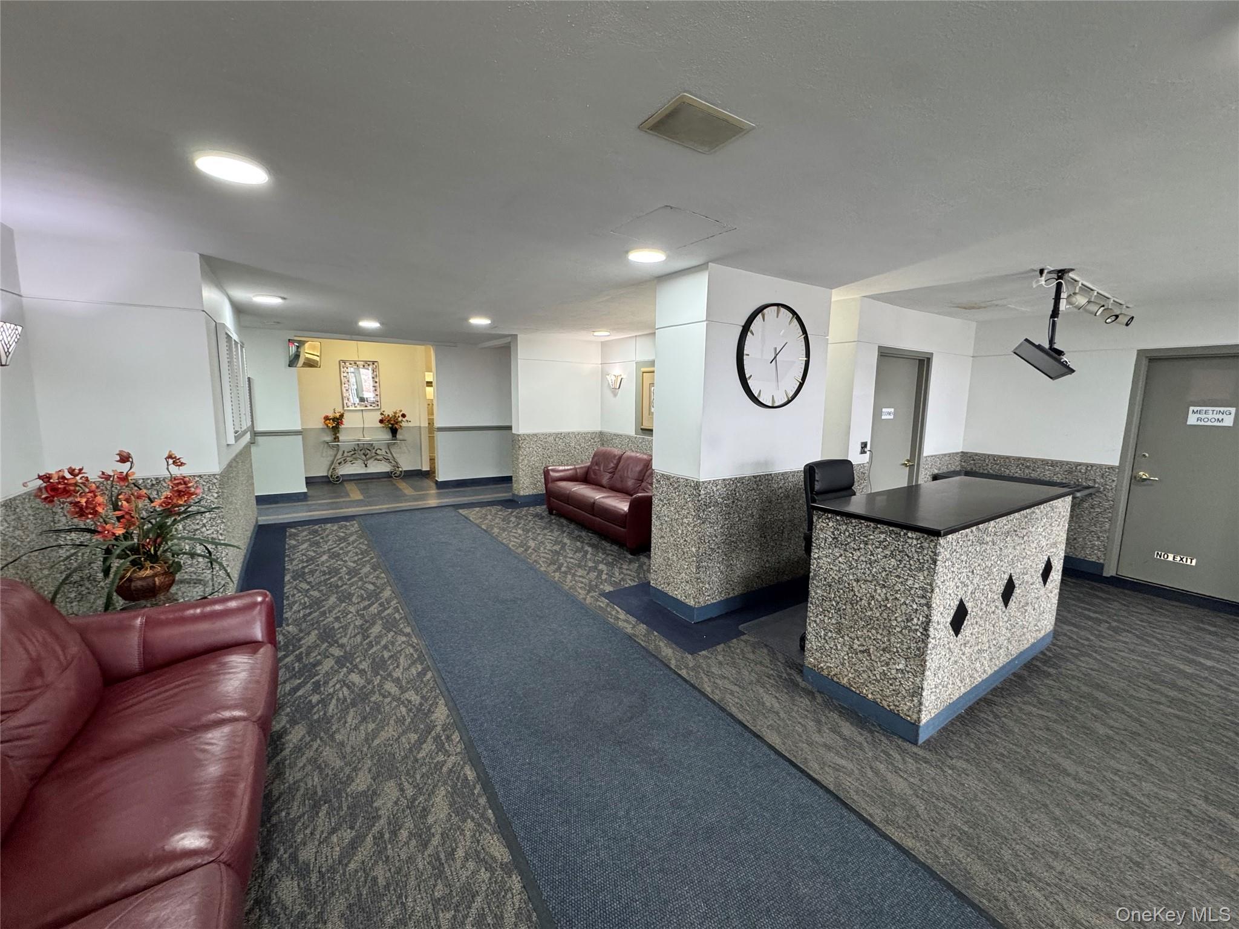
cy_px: 464
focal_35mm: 14
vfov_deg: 85.7
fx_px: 501
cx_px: 620
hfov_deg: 102.1
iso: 320
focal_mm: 2.22
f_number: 2.2
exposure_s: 1/120
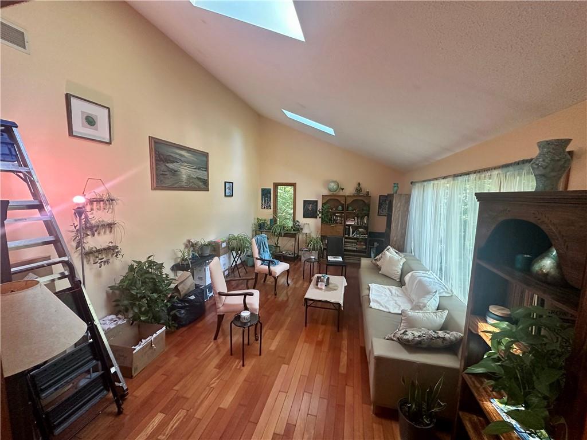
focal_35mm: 14
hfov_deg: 102.1
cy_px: 220
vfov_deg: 85.7
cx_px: 294
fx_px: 237
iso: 400
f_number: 2.2
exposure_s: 1/60
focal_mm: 2.22
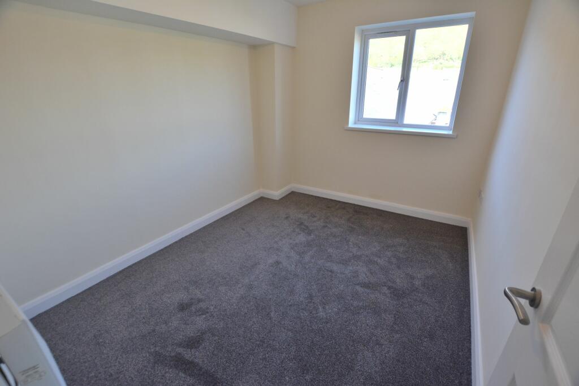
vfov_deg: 77.3
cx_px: 290
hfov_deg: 100.4
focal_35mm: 15
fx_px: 241
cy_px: 193
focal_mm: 10
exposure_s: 1/100
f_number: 5
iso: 400
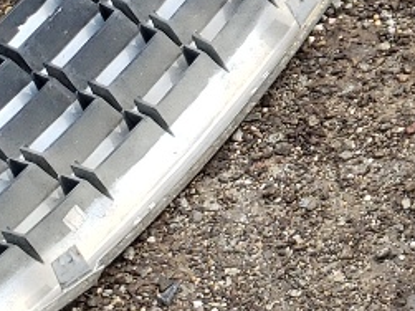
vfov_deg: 8.7
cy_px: -194
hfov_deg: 11.0
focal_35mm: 166
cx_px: 770
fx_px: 1989
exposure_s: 1/1111
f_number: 1.5
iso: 50
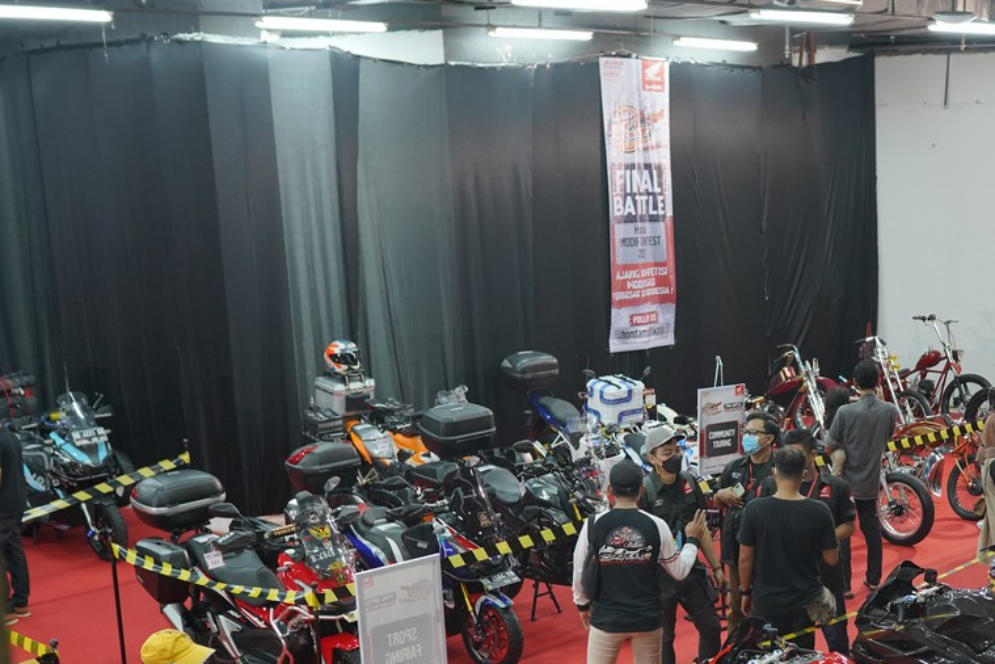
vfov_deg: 22.7
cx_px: 797
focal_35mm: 59
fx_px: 1631
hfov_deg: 33.0
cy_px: 520
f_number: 2.8
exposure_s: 1/100
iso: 1600
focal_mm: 35
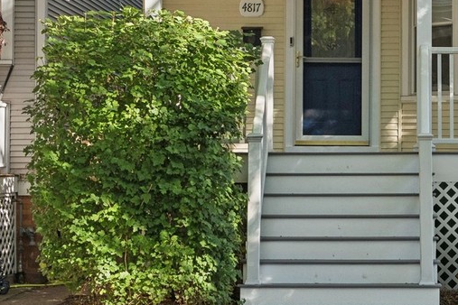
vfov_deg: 13.3
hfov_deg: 19.9
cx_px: 477
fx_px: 1259
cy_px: -112
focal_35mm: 99
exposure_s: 1/160
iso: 320
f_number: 8
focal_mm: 31
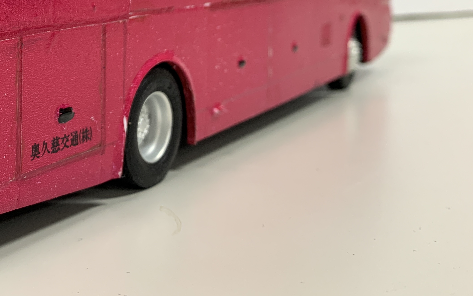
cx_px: 20
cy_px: -5
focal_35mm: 53
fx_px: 683
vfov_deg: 23.3
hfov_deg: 35.2
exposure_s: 1/60
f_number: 1.8
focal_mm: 4.25
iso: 64
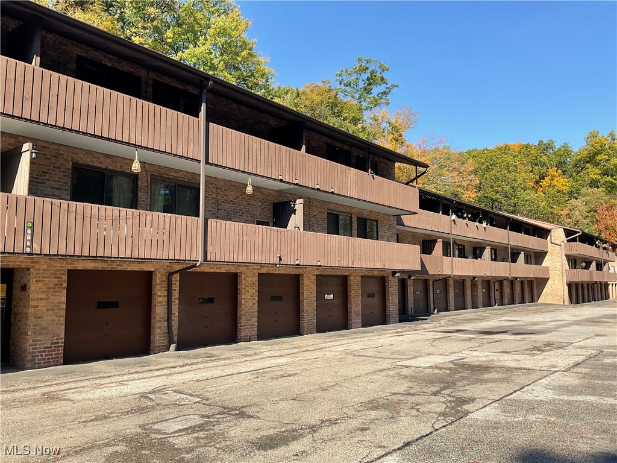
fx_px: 517
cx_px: 308
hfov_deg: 61.7
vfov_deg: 48.2
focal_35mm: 29
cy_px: 232
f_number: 1.8
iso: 16
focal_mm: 3
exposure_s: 1/929
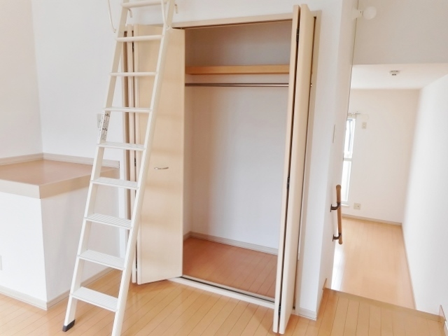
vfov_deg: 54.9
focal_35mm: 25
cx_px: 224
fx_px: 324
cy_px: 168
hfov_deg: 69.4
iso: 100
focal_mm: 4.5
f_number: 3.7
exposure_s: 1/30
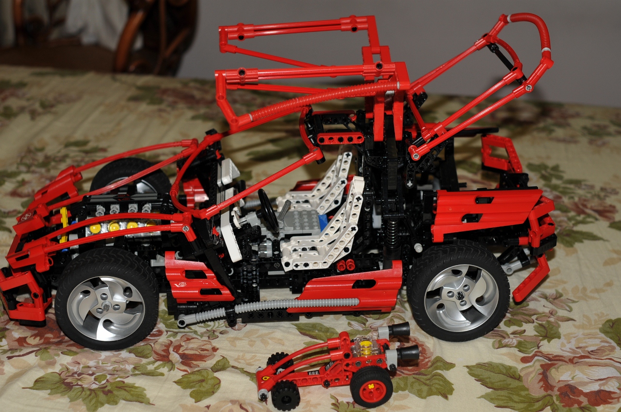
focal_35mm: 52
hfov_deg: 37.9
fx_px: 904
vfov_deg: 25.7
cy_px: 206
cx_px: 310
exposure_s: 1/60
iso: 200
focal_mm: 35
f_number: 4.5
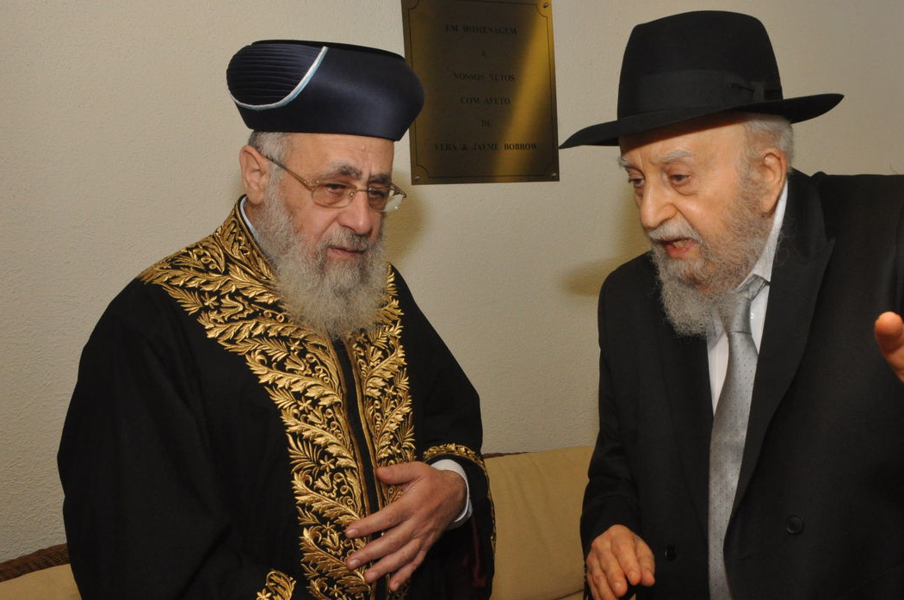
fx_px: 1103
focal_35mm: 44
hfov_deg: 44.1
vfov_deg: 30.4
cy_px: 352
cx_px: 578
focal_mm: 22
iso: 1250
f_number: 13
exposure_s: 1/60
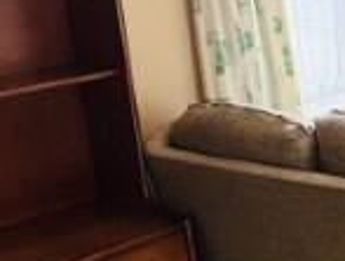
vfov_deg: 18.3
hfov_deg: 20.3
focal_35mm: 81
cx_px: 532
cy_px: 103
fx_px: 809
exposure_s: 1/100
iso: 125
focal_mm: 2.22
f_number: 2.2
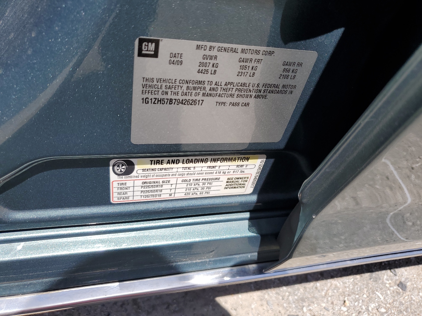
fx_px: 317
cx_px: 211
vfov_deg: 53.1
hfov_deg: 67.3
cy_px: 158
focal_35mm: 26
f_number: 1.5
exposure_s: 1/2500
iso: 50
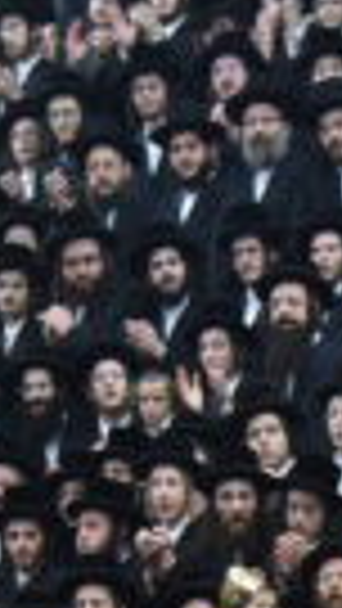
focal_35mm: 278
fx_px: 4479
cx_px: 333
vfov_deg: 7.4
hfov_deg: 4.4
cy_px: 1344
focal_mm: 35
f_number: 5
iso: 2500
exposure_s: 1/160
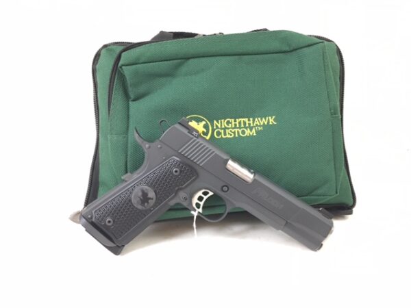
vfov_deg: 48.2
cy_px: 154
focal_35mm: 29
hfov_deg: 61.7
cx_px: 206
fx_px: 344
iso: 125
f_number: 2.2
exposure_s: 1/30
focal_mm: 4.15
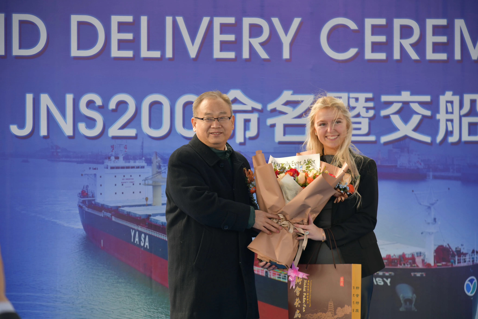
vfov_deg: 12.2
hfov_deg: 18.3
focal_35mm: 112
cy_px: 160
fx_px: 1487
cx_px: 239
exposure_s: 1/400
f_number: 4.5
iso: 110
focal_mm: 112
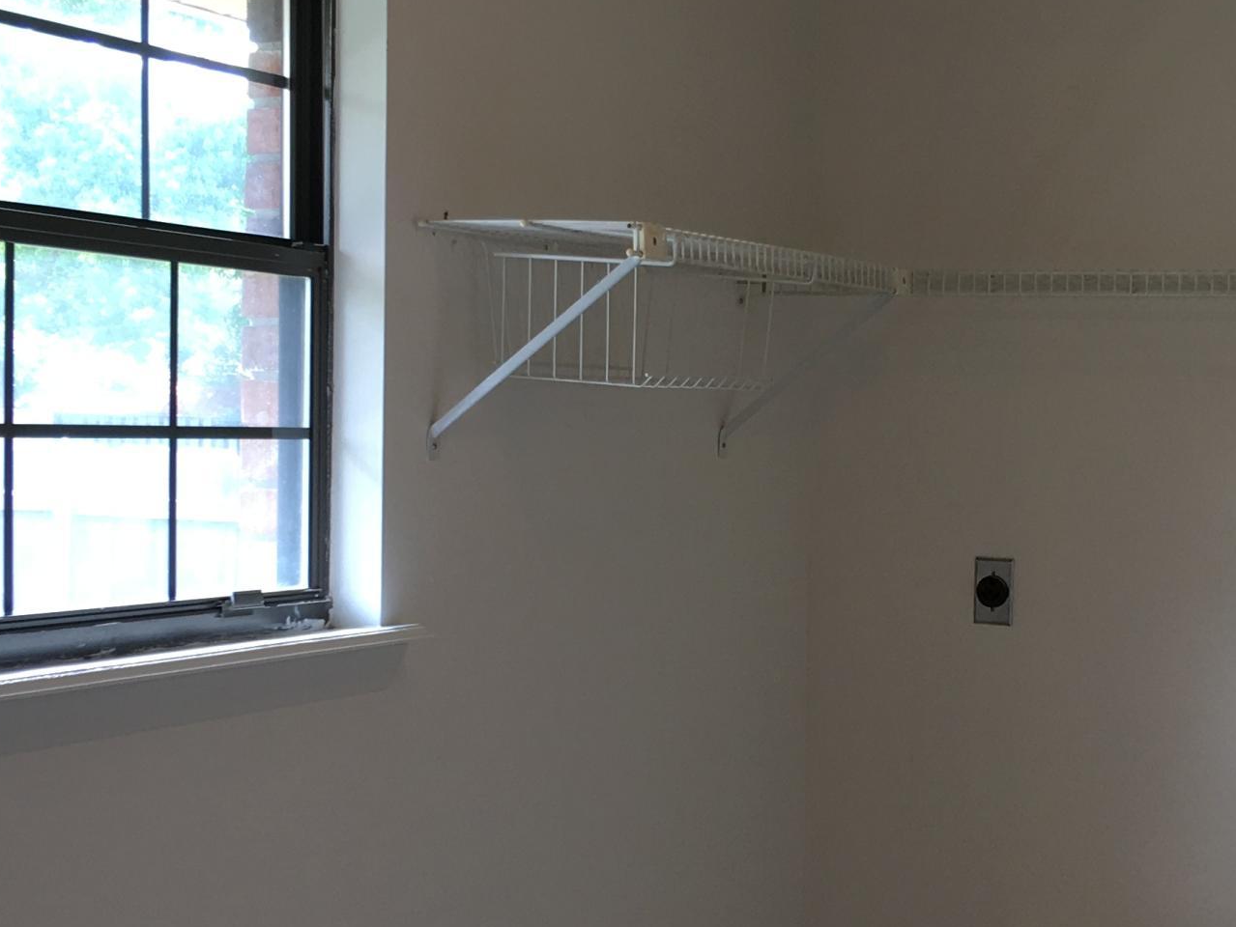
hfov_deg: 28.2
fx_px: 2429
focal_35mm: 68
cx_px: 909
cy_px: 550
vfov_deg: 21.6
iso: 25
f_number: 2.2
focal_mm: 4.15
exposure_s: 1/30
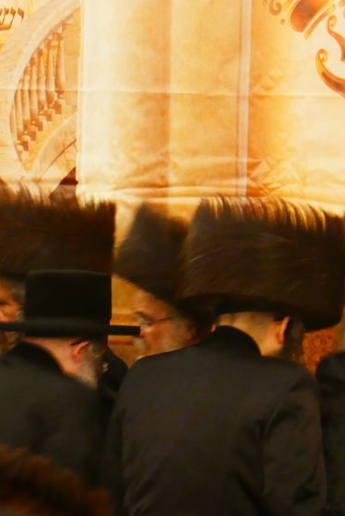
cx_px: 107
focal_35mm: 452
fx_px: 6489
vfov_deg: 4.6
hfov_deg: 3.0
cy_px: 303
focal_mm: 65.4
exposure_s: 1/13
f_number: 8
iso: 1600
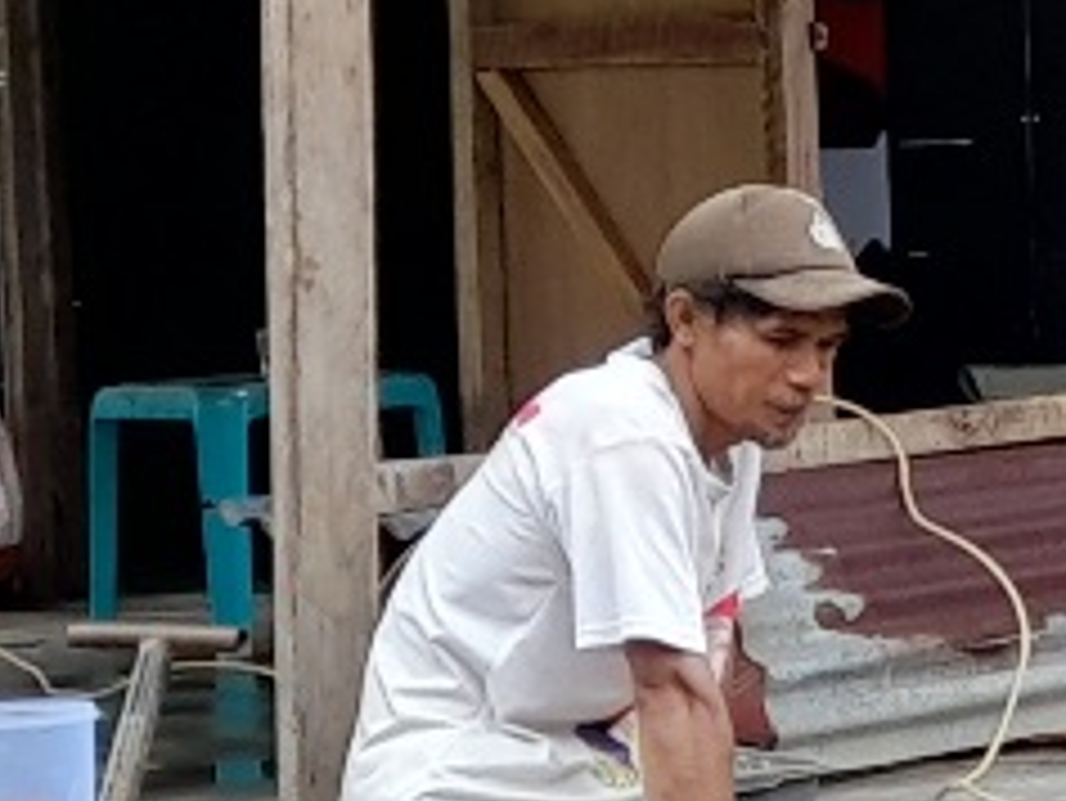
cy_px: 310
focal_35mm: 169
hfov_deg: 10.5
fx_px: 5207
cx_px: 2325
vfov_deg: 8.8
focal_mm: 4.6
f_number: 2
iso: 25
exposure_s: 1/100
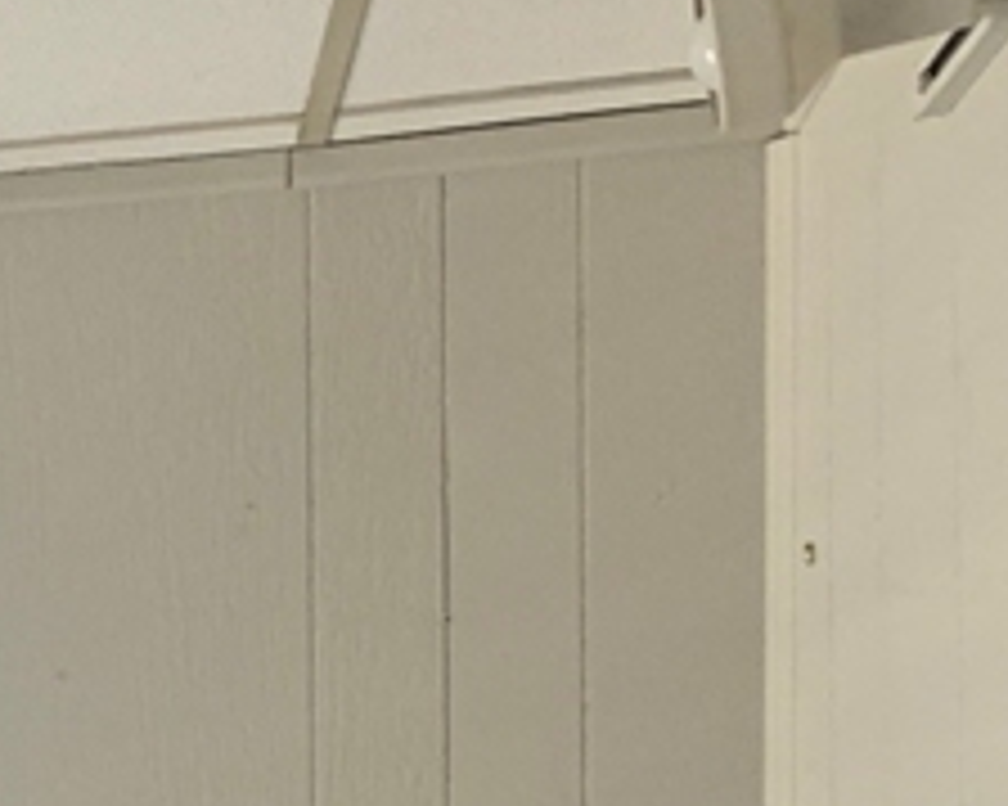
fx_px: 3459
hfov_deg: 13.3
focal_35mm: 116
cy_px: 1180
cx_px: -1238
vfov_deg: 12.7
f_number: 1.8
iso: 100
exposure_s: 1/107
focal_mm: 4.25
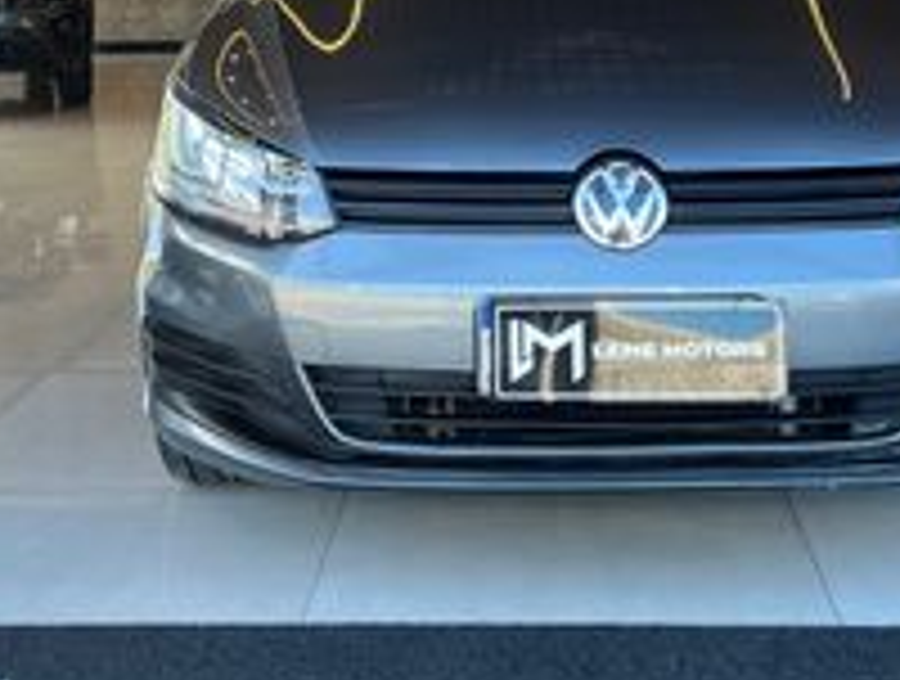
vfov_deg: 23.8
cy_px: 135
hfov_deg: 31.6
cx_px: 500
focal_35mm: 61
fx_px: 1590
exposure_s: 1/120
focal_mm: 5.7
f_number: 1.5
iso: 40
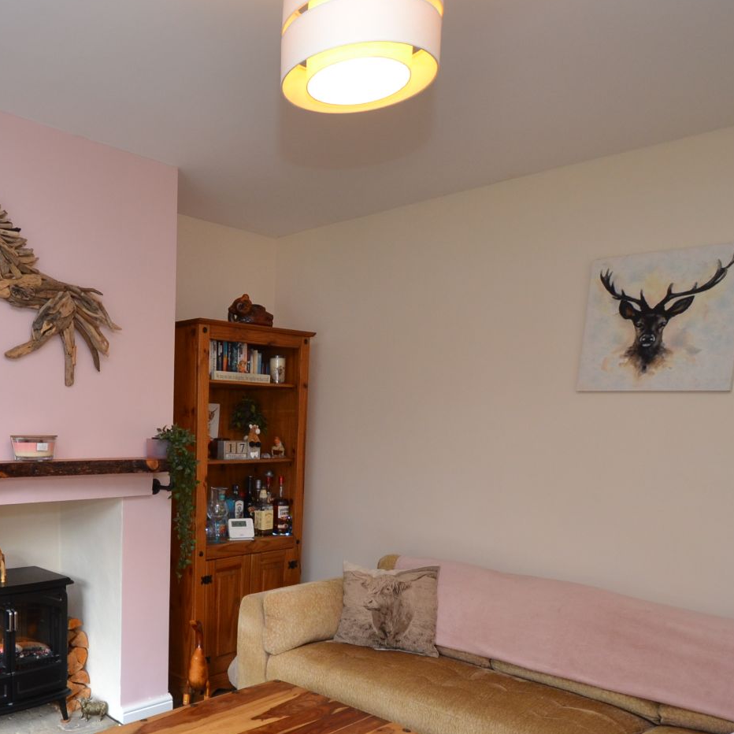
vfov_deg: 55.3
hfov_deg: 54.1
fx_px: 672
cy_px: 526
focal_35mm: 28
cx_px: 166
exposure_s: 1/60
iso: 400
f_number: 3.5
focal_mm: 10
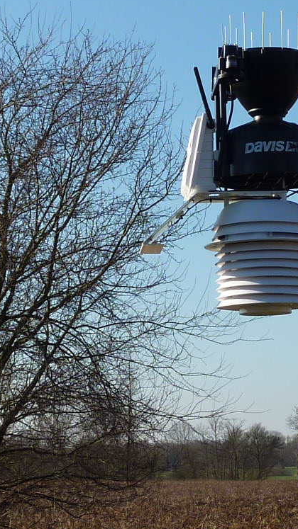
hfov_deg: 9.7
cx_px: 251
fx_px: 1757
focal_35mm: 125
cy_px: 239
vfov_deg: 17.2
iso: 80
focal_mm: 6.1
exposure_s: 1/500
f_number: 4.5
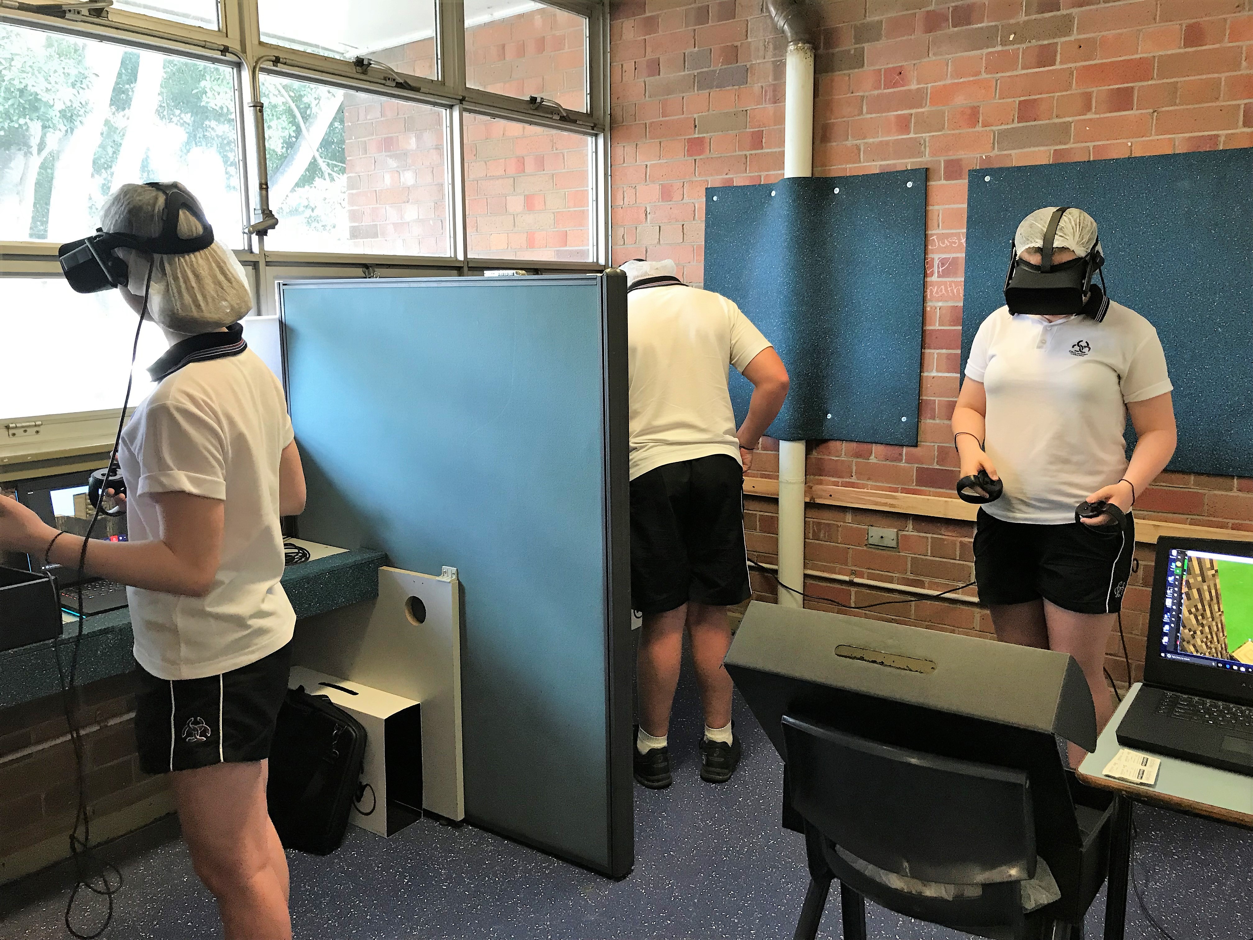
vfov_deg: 49.7
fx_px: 1014
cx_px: 626
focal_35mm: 28
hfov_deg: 63.4
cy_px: 470
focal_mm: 3.99
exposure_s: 1/25
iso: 40
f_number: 1.8
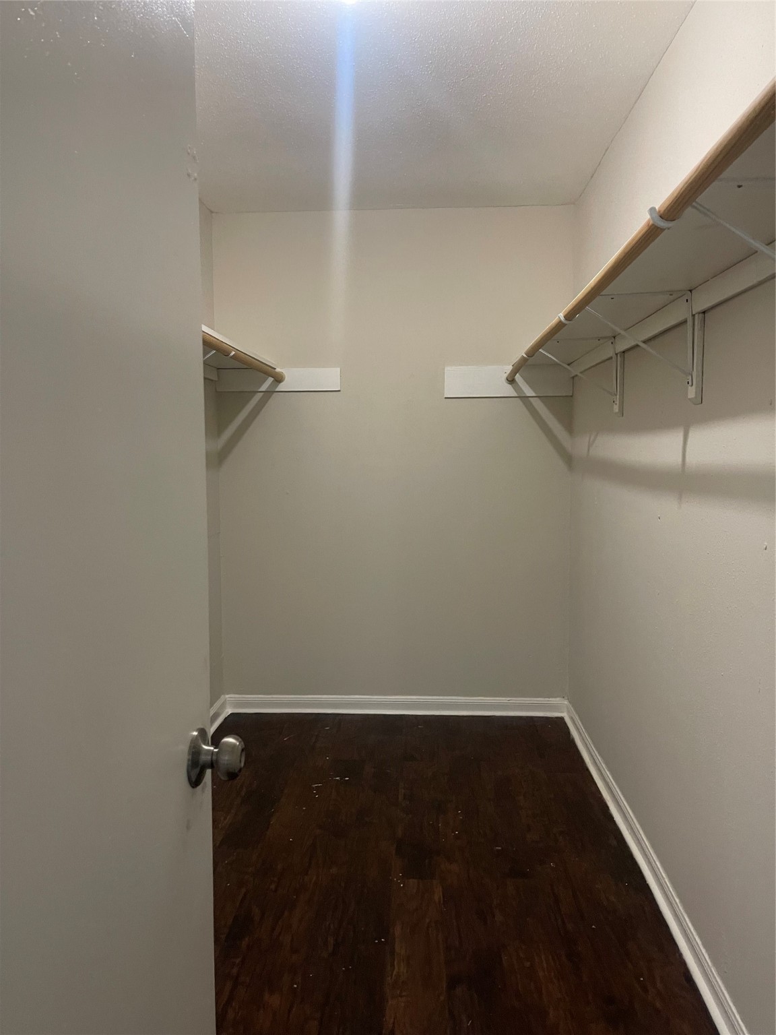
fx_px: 747
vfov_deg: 69.4
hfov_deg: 54.9
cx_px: 388
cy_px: 518
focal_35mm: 25
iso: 500
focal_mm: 5.1
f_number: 1.6
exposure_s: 1/60
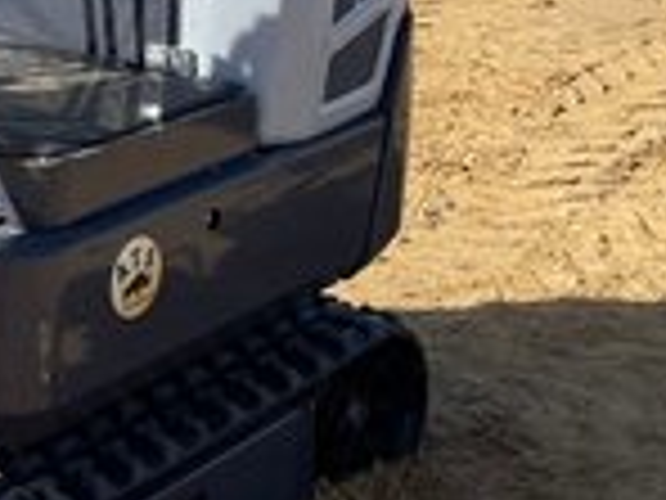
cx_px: -227
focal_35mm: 111
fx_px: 2136
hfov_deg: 16.6
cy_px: -110
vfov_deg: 13.0
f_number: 1.6
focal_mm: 4.2
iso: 32
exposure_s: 1/2564
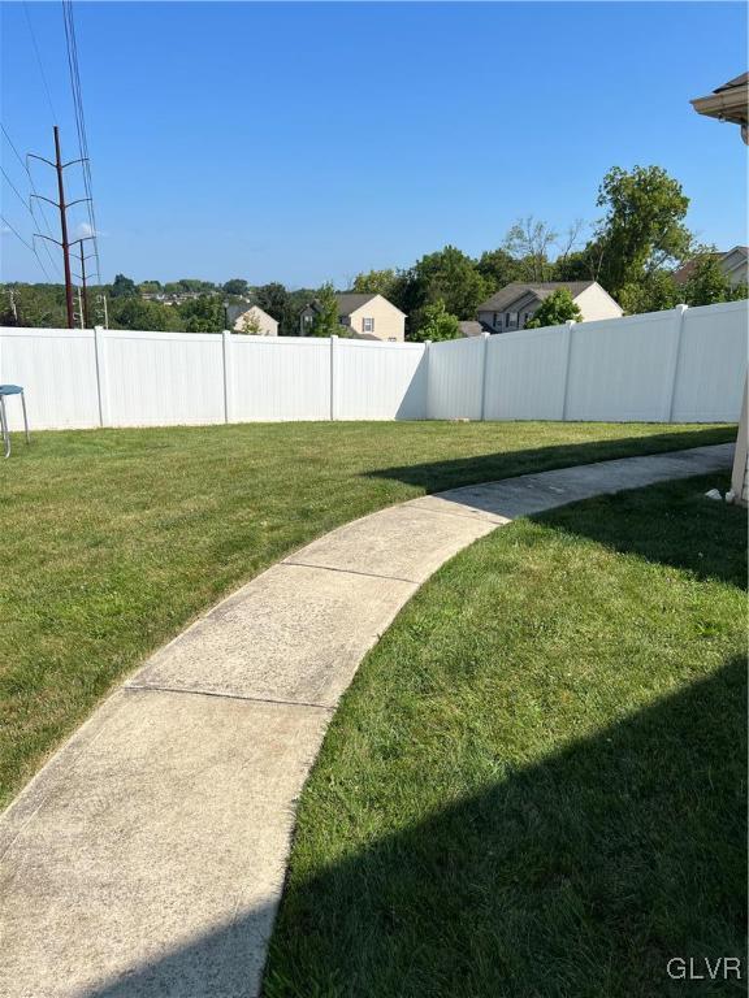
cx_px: 374
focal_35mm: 26
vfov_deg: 67.3
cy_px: 499
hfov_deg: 53.1
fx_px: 750
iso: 50
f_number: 1.5
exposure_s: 1/5076
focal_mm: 5.7
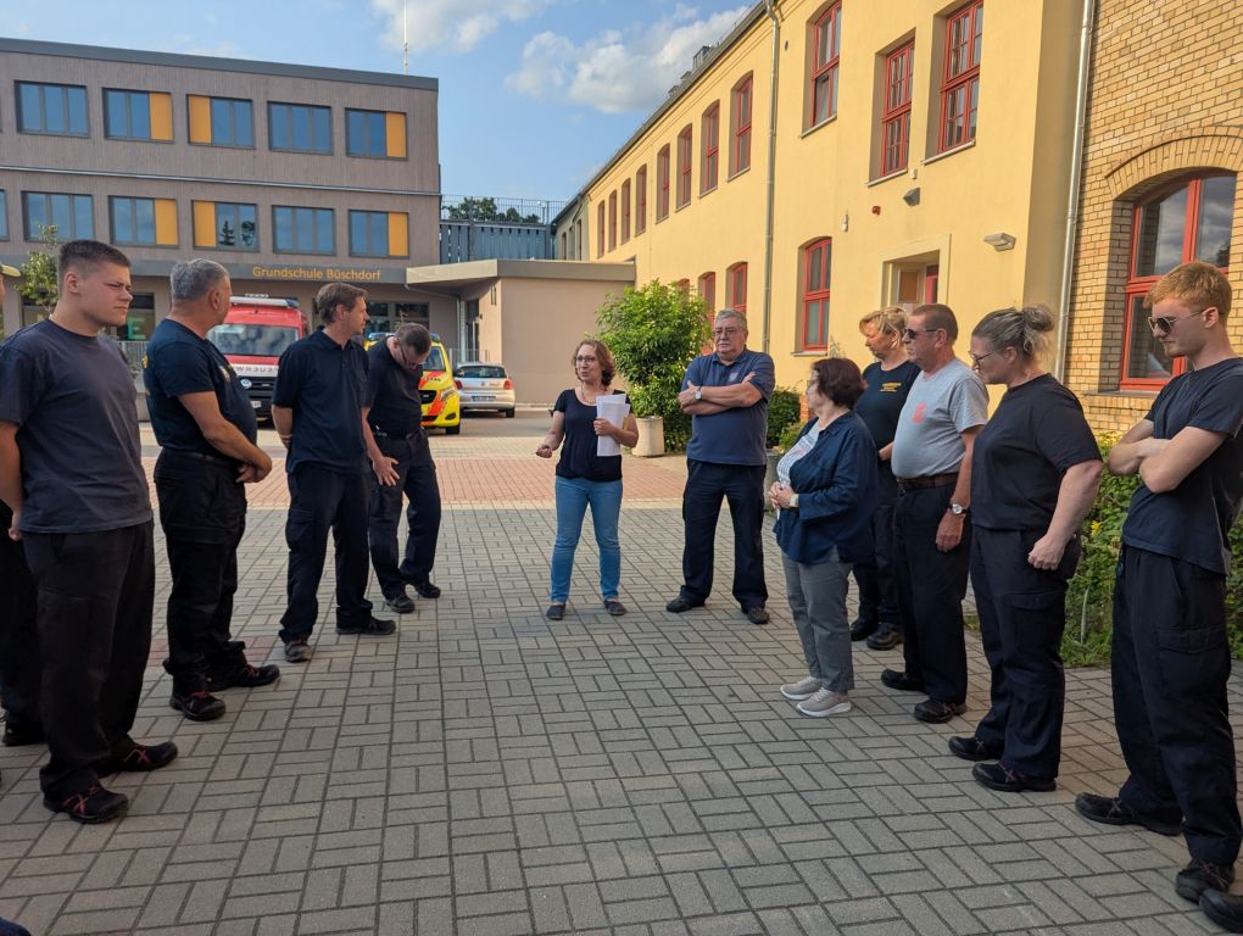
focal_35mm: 24
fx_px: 863
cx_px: 622
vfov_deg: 56.9
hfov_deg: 71.5
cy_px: 468
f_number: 1.85
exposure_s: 1/1795
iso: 44
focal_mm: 6.81
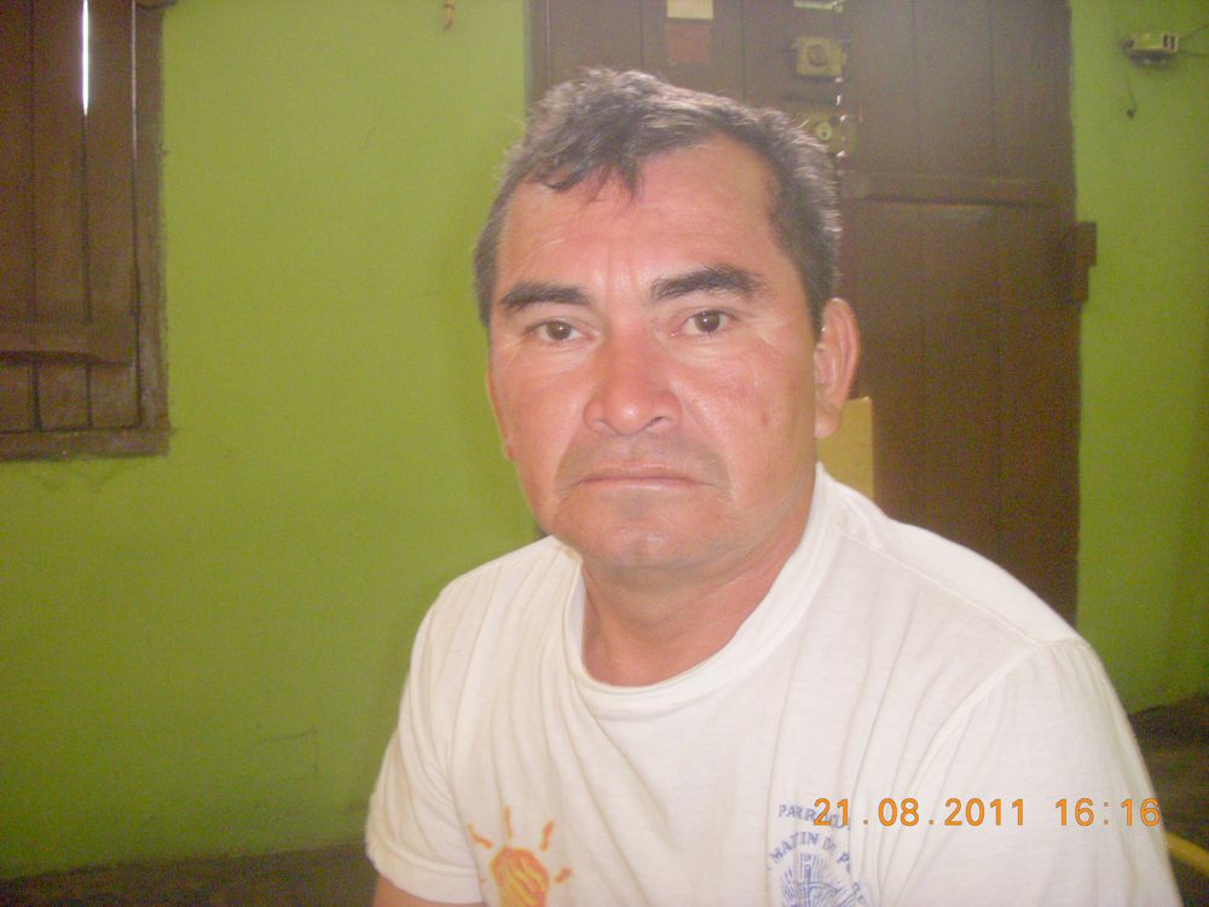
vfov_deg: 37.7
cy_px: 454
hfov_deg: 49.0
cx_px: 604
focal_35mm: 38
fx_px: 1327
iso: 400
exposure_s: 1/5
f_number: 3.3
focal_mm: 6.3
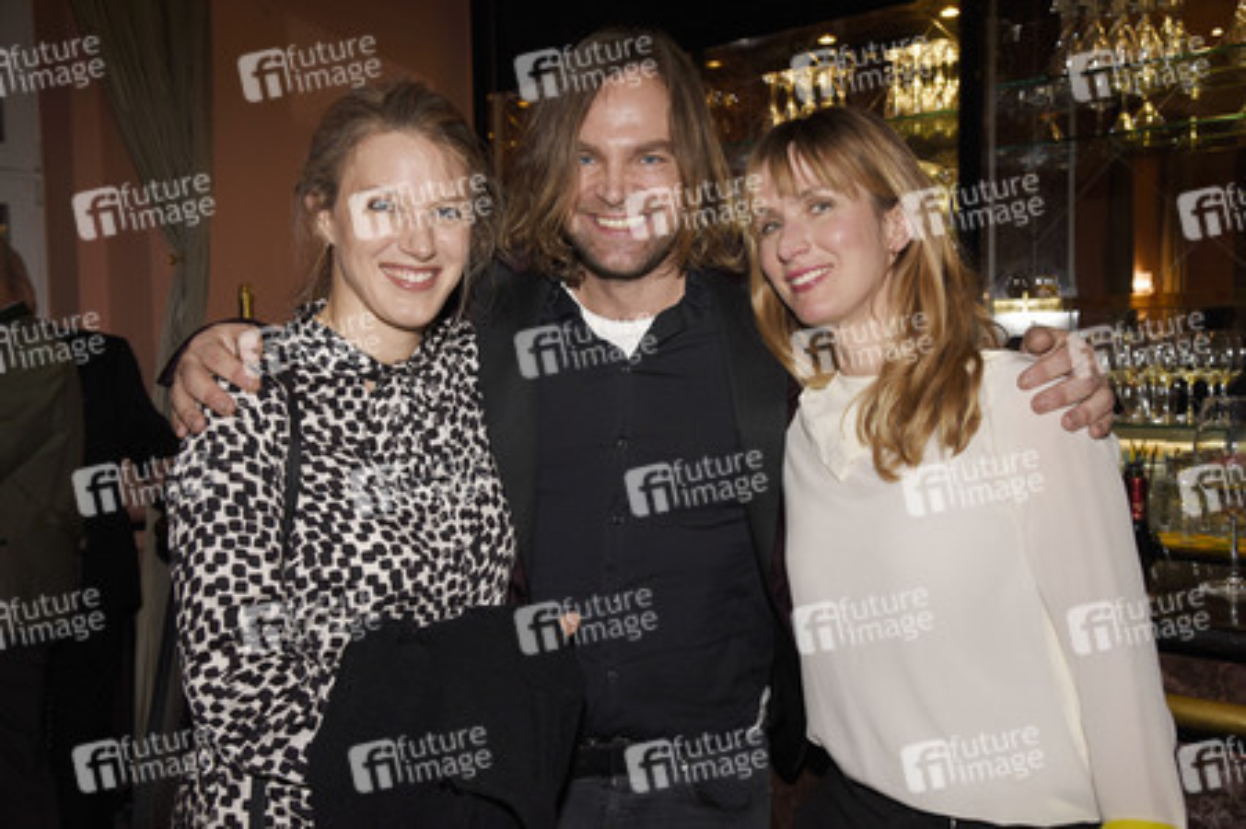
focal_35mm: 38
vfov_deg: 35.0
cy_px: 414
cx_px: 623
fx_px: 1314
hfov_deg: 50.7
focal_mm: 38
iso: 640
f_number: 6.3
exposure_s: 1/100
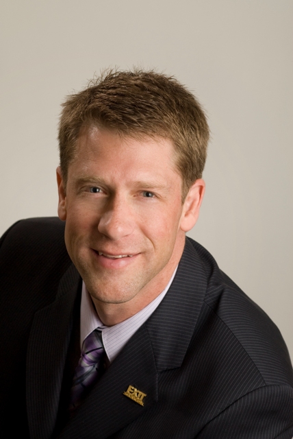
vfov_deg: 11.8
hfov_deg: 7.9
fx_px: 2120
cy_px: 220
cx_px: 146
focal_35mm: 174
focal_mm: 116
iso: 200
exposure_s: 1/160
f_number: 6.3
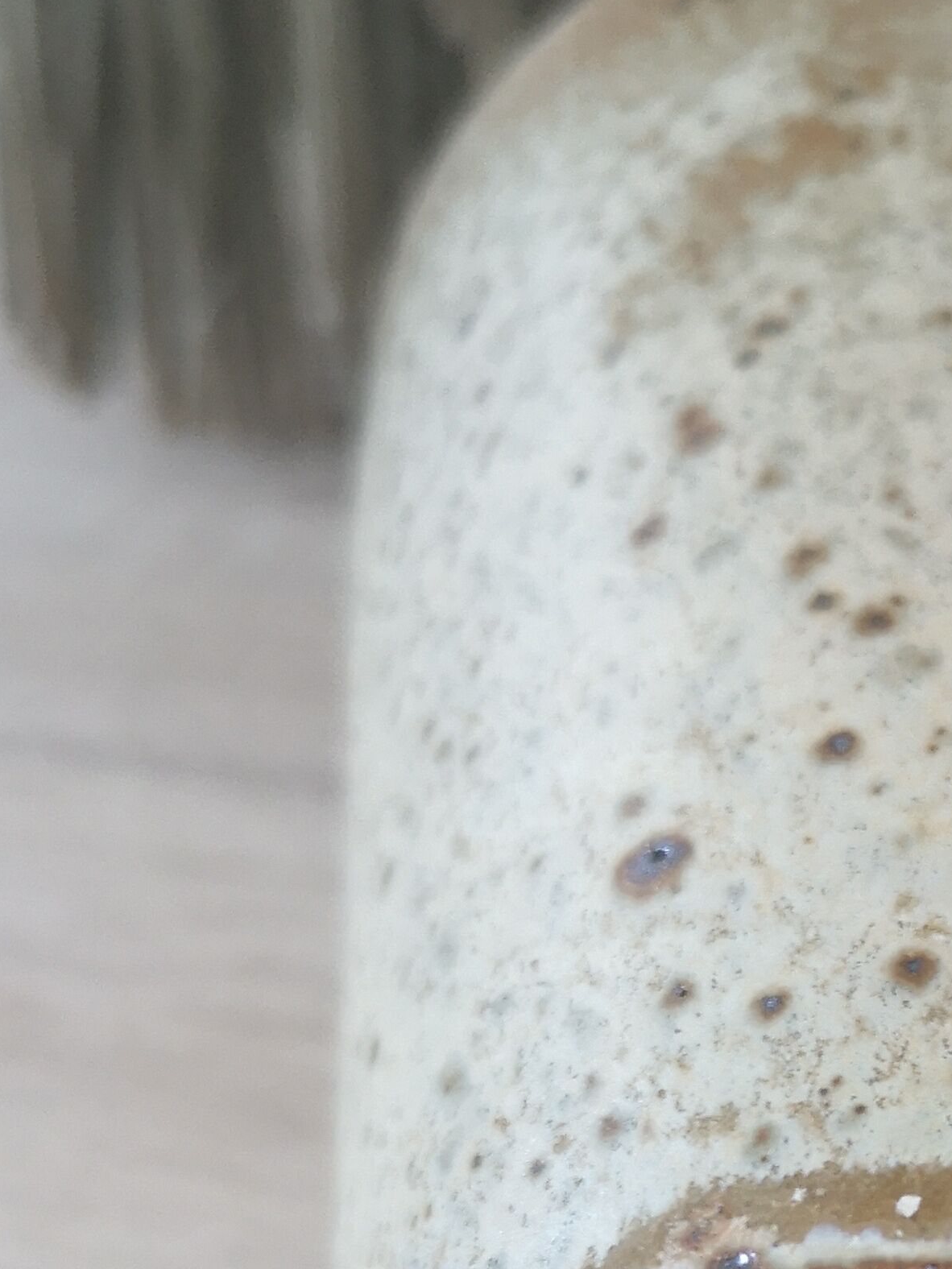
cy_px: 1256
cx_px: 1118
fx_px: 2493
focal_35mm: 68
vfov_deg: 27.0
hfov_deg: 20.3
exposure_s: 1/33.3
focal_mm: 3.95
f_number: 1.8
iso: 200
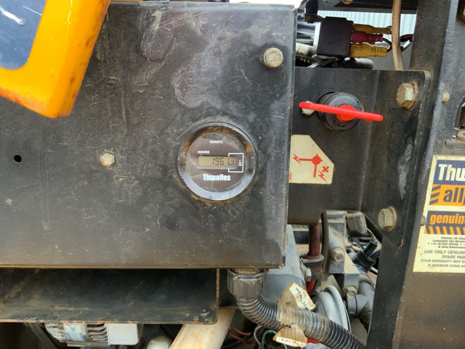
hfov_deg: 61.7
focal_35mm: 29
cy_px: 174
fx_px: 390
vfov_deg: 48.2
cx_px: 232
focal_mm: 3
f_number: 1.8
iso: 160
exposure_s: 1/60
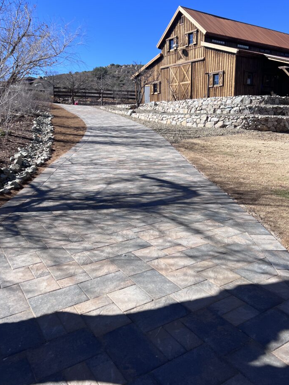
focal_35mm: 29
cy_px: 177
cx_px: 143
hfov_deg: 48.2
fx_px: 323
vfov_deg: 61.6
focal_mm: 5.7
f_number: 1.5
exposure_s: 1/3165
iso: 50
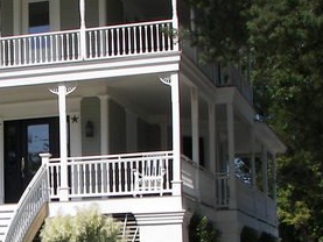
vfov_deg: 14.2
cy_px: 156
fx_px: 971
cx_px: 6
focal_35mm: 104
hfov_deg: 18.4
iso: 50
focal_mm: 6
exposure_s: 1/640
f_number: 4
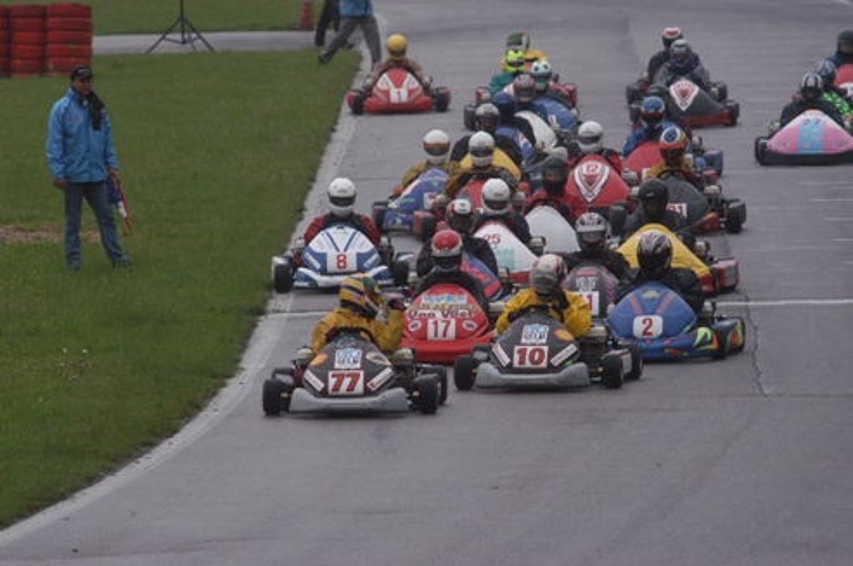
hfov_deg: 4.6
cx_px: 426
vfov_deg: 3.0
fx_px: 10645
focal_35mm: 450
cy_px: 283
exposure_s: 1/640
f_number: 7.1
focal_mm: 300
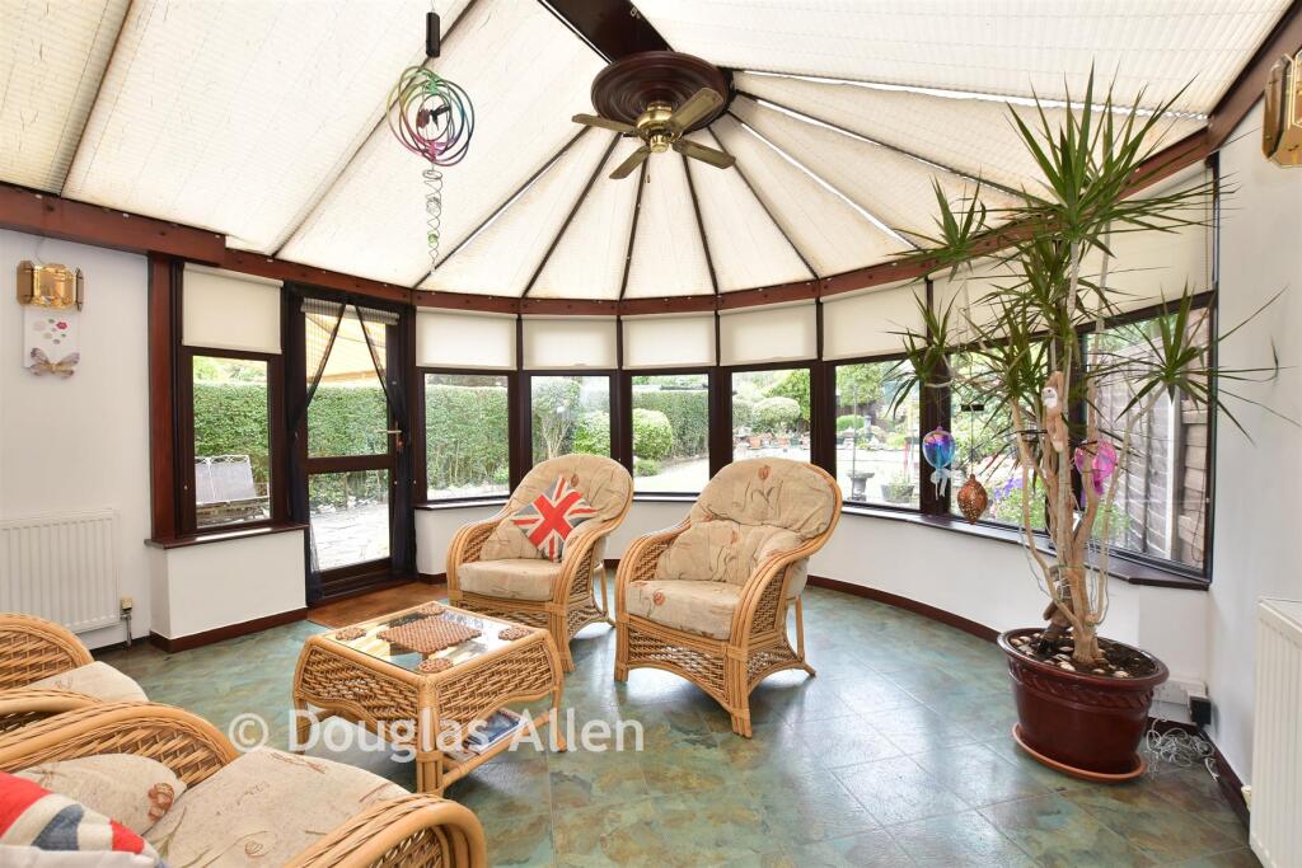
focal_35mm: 15
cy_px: 434
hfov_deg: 100.4
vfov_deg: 77.3
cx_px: 651
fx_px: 543
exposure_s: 1/20
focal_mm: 10
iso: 320
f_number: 8
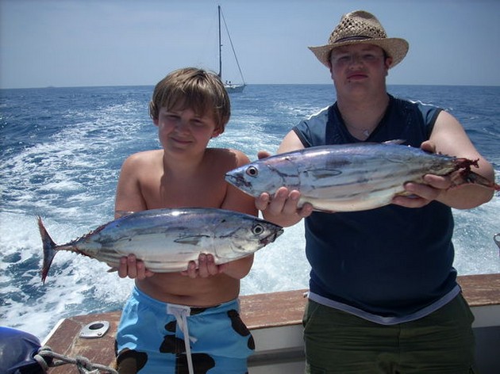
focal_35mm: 37
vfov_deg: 38.6
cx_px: 250
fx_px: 534
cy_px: 187
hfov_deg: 50.2
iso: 64
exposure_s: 1/439
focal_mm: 6.2
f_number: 5.6
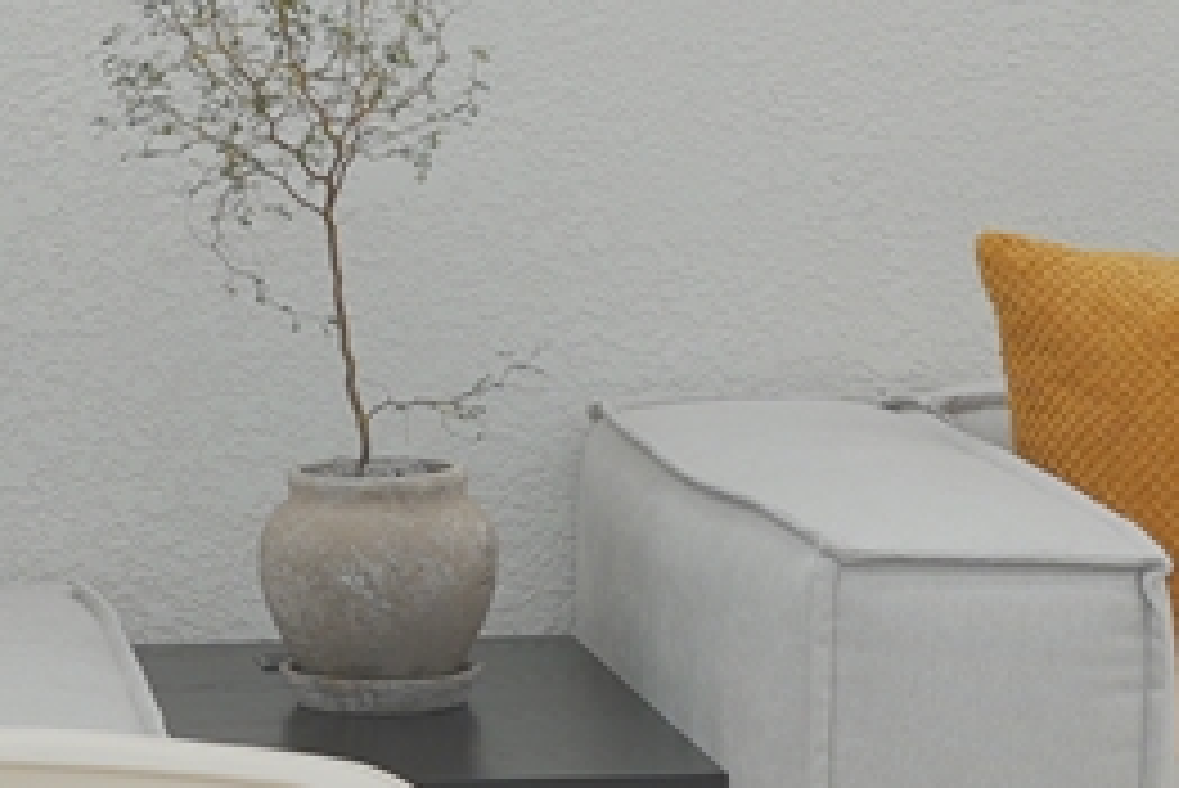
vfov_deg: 6.7
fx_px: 6717
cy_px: 396
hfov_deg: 9.8
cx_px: -414
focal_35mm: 205
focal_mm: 28
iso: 100
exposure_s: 1/40
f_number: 4.5
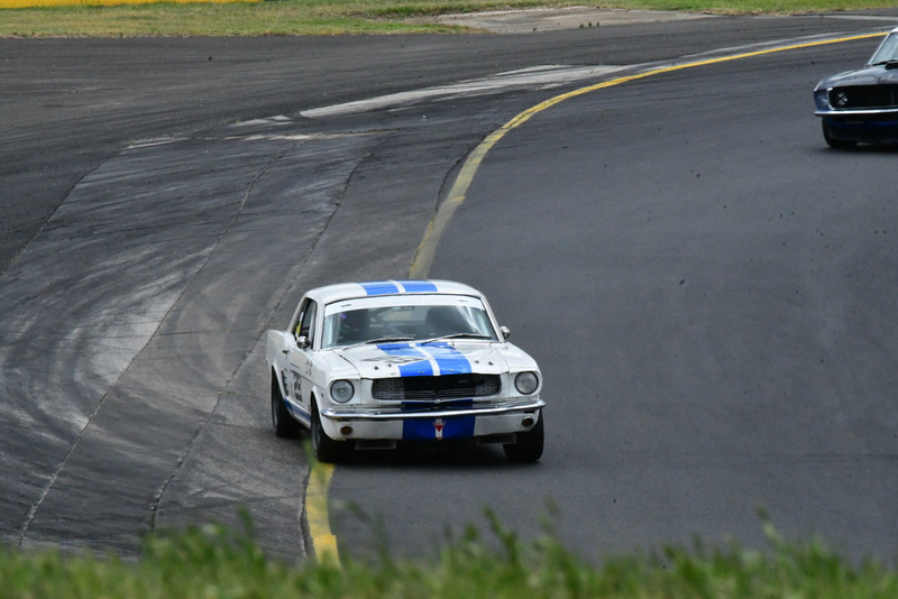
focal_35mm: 675
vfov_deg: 2.0
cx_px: 449
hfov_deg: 3.1
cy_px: 300
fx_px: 16843
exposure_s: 1/640
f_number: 32
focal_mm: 450
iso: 5000
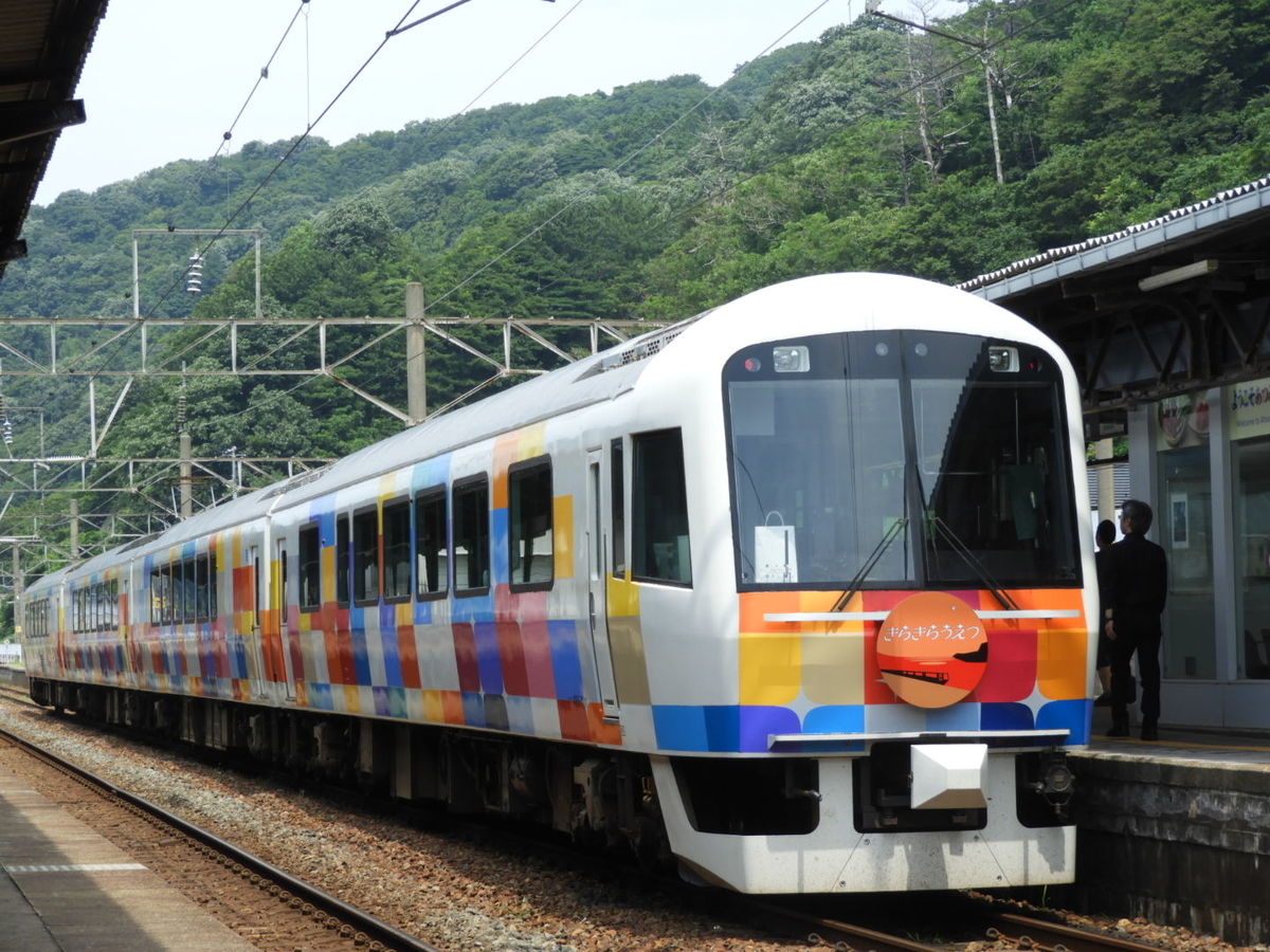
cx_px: 635
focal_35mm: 95
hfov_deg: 20.7
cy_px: 476
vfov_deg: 15.6
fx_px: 3485
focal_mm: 17
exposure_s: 1/400
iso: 100
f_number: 4.8
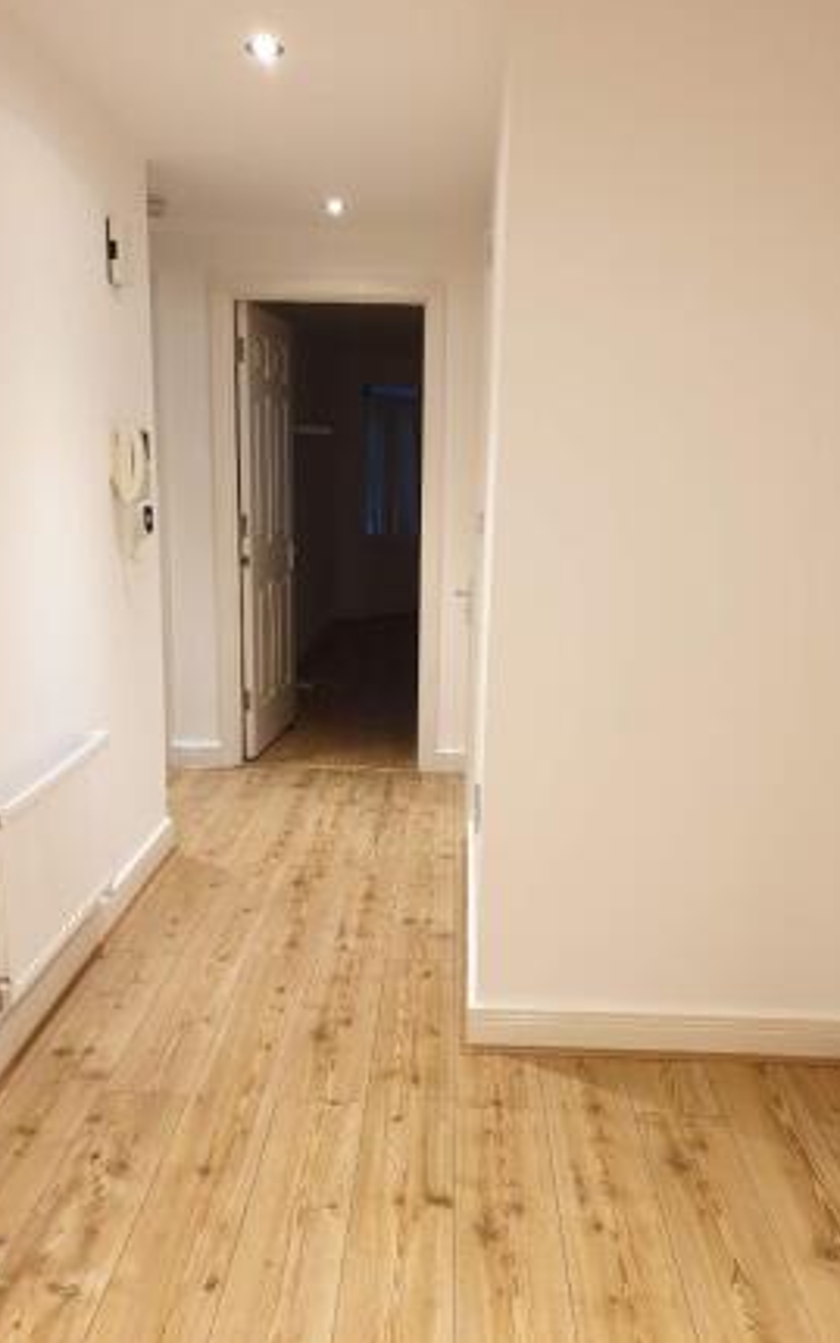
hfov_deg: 44.6
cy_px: 667
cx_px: 422
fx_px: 1025
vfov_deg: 66.5
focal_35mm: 28
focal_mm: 4.3
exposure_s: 1/25
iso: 320
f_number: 2.4
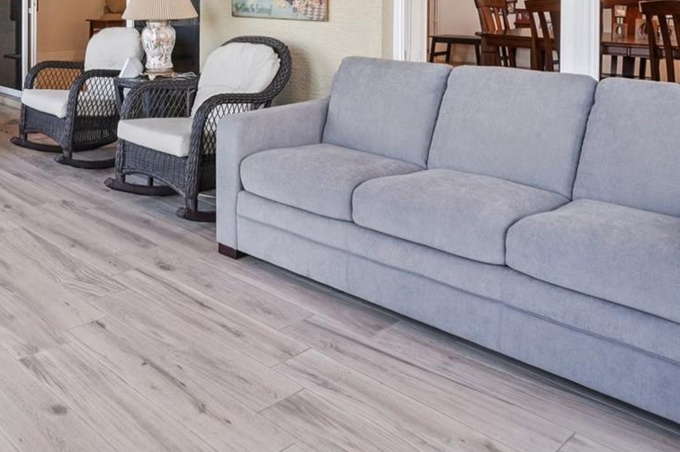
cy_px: -5
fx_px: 680
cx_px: 169
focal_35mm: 36
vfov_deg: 33.5
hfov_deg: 50.9
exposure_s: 1/4
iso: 400
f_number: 18
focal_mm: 17
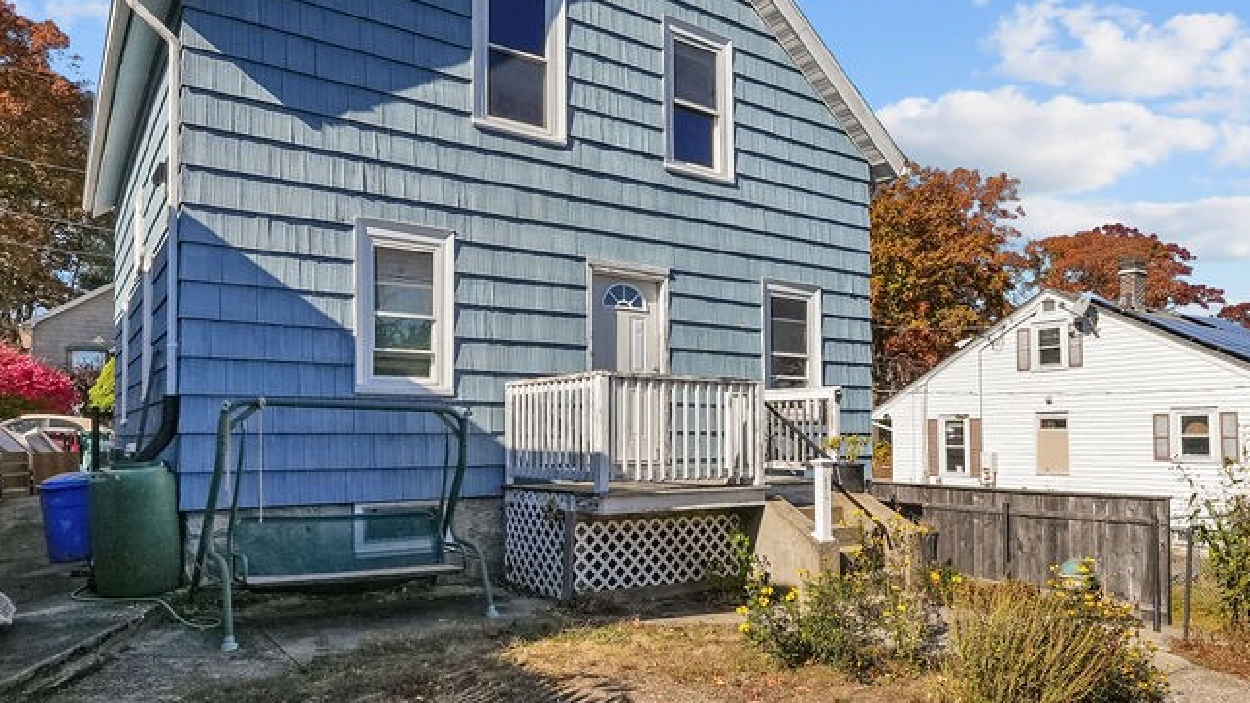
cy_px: 331
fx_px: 828
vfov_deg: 45.9
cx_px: 703
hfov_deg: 73.8
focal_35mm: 25
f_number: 10
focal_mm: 10
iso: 500
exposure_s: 1/1000
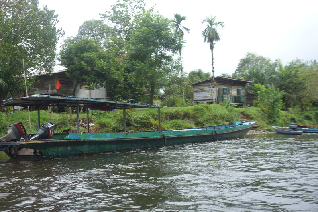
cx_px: 159
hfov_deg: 43.6
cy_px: 106
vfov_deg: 29.9
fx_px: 397
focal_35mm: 45
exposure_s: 1/250
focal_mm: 16.59
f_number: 4
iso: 125
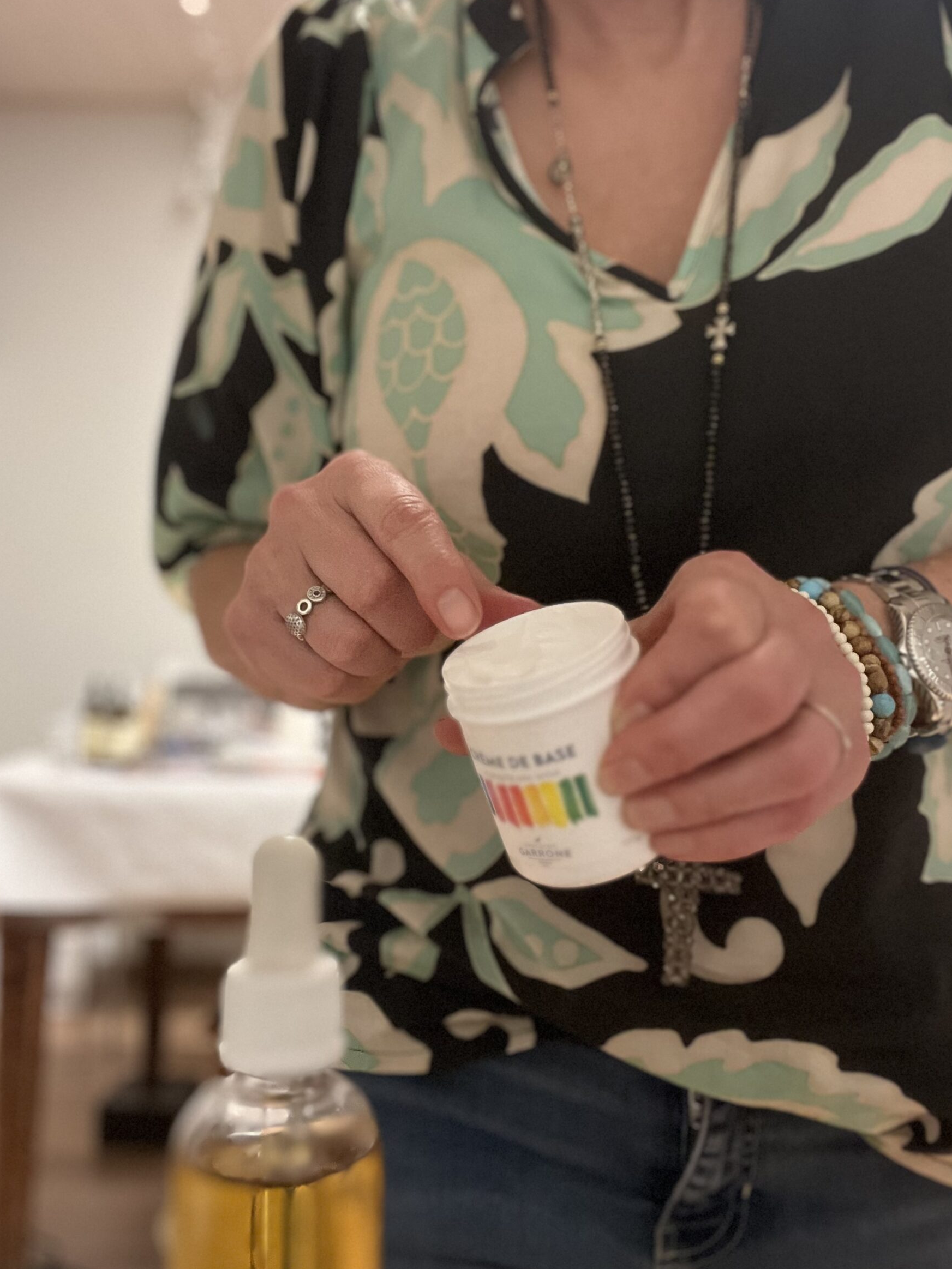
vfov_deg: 55.3
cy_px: 587
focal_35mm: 33
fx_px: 1210
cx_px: 468
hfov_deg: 42.9
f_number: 2.2
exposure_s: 1/25
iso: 500
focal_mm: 2.71
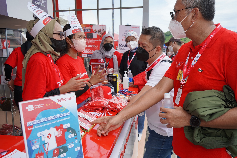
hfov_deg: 65.5
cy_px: 79
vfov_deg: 46.4
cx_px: 118
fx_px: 184
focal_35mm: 28
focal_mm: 28
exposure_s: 1/250
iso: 100
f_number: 7.1
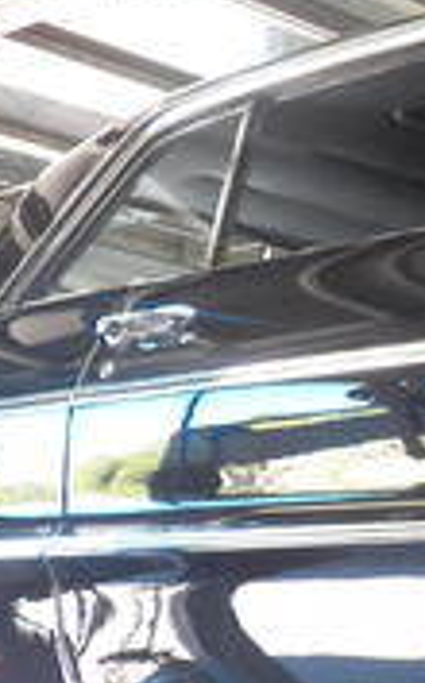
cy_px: 347
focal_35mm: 104
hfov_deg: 10.8
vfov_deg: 20.0
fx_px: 1935
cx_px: 983
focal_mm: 4.9
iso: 125
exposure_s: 1/40
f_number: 2.8
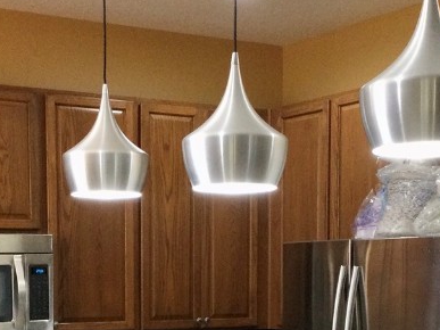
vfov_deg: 17.5
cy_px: 350
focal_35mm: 82
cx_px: 184
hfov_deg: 23.8
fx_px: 1042
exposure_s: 1/30
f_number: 2.4
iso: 100
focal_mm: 3.3
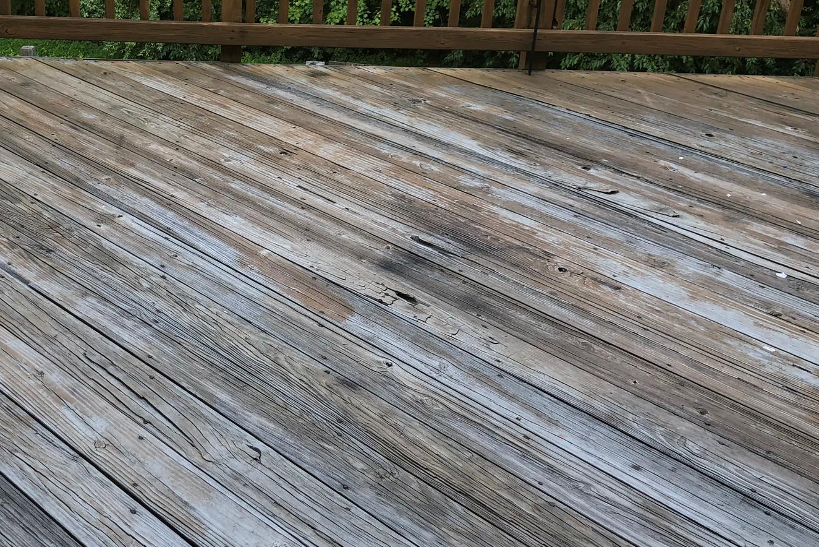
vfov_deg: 29.3
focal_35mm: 45
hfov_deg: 42.8
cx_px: 250
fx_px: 1024
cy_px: 123
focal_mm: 3.99
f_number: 1.8
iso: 25
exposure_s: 1/120
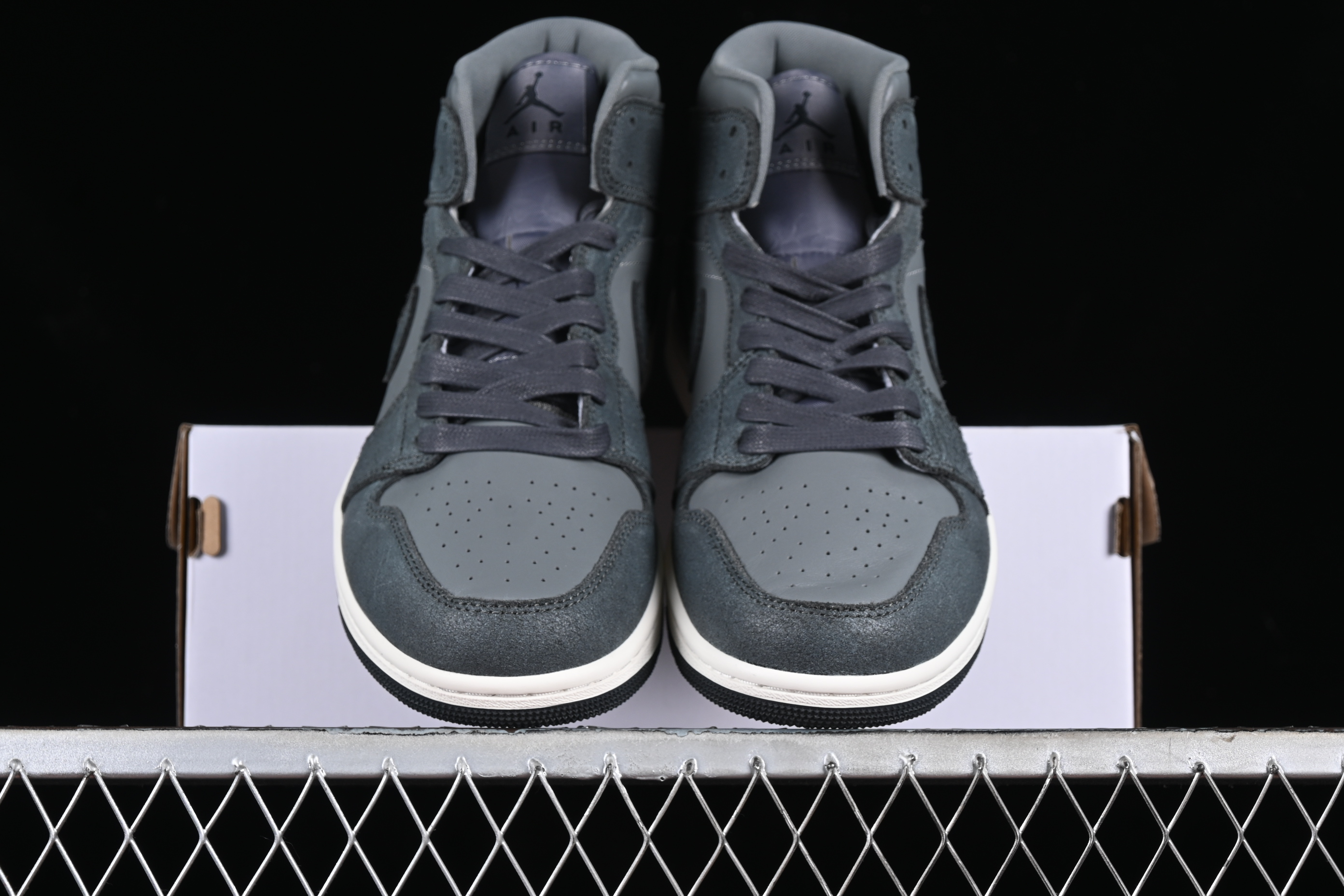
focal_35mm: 75
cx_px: 672
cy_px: 448
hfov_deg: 27.0
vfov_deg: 18.2
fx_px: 2800
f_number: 7.1
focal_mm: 50
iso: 160
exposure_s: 1/60
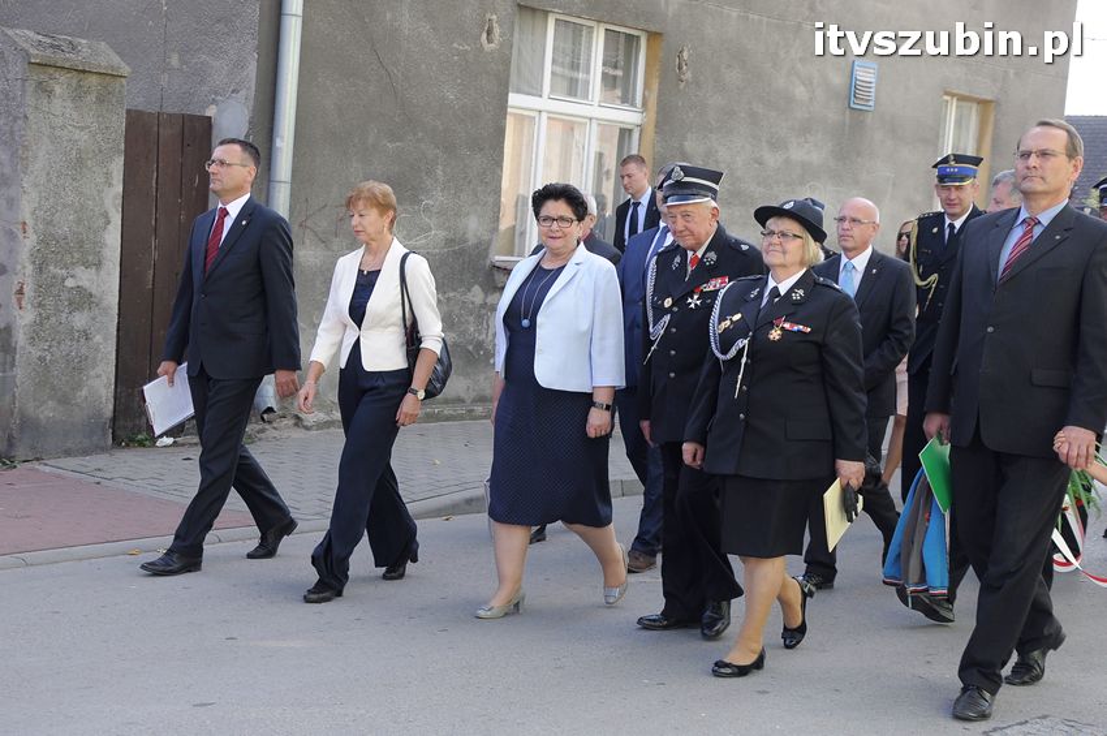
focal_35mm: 63
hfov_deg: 31.9
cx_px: 554
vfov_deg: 21.5
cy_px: 368
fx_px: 1935
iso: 400
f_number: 8
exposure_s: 1/250
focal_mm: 42
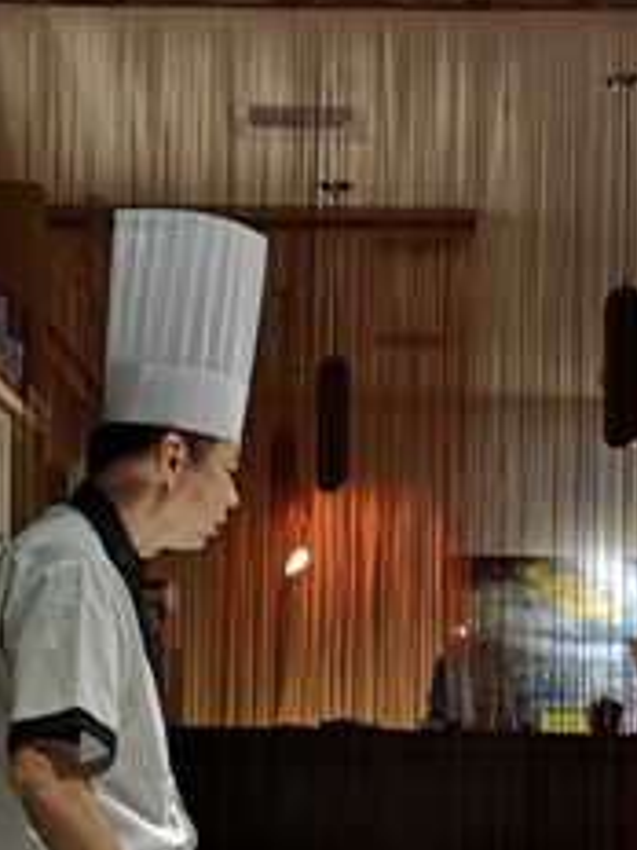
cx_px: 359
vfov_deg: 20.8
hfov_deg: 15.9
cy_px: 678
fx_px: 2282
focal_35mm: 93
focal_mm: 3.95
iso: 400
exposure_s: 1/33.3
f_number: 1.8
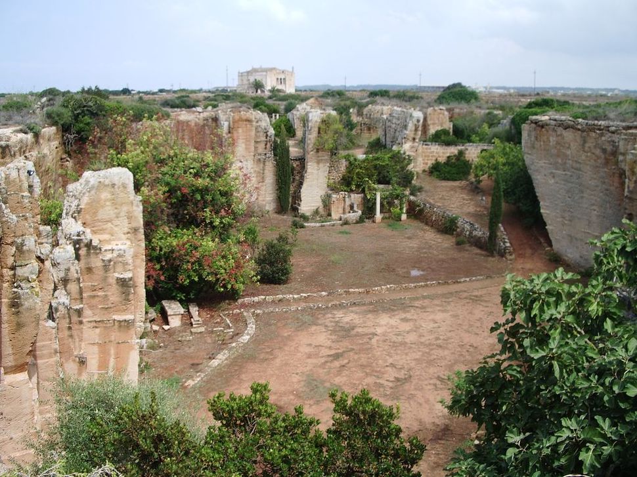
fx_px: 644
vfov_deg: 40.7
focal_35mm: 35
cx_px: 318
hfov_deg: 52.6
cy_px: 238
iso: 50
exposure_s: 1/250
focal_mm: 5.8
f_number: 4.3
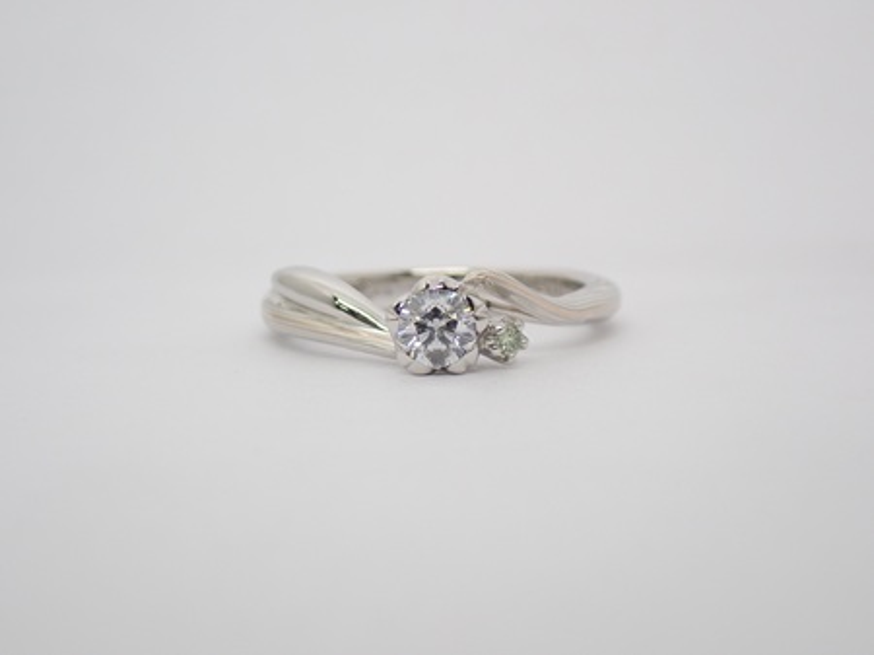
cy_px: 328
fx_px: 2069
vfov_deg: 18.0
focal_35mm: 82
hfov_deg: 23.8
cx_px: 437
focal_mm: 14.62
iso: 200
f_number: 4.3
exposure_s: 1/125
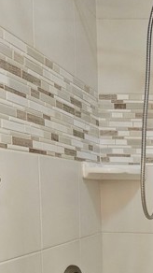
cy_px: 235
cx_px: 208
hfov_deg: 19.8
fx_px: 397
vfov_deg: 36.0
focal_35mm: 55
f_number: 1.8
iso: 800
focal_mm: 5.4
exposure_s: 1/120
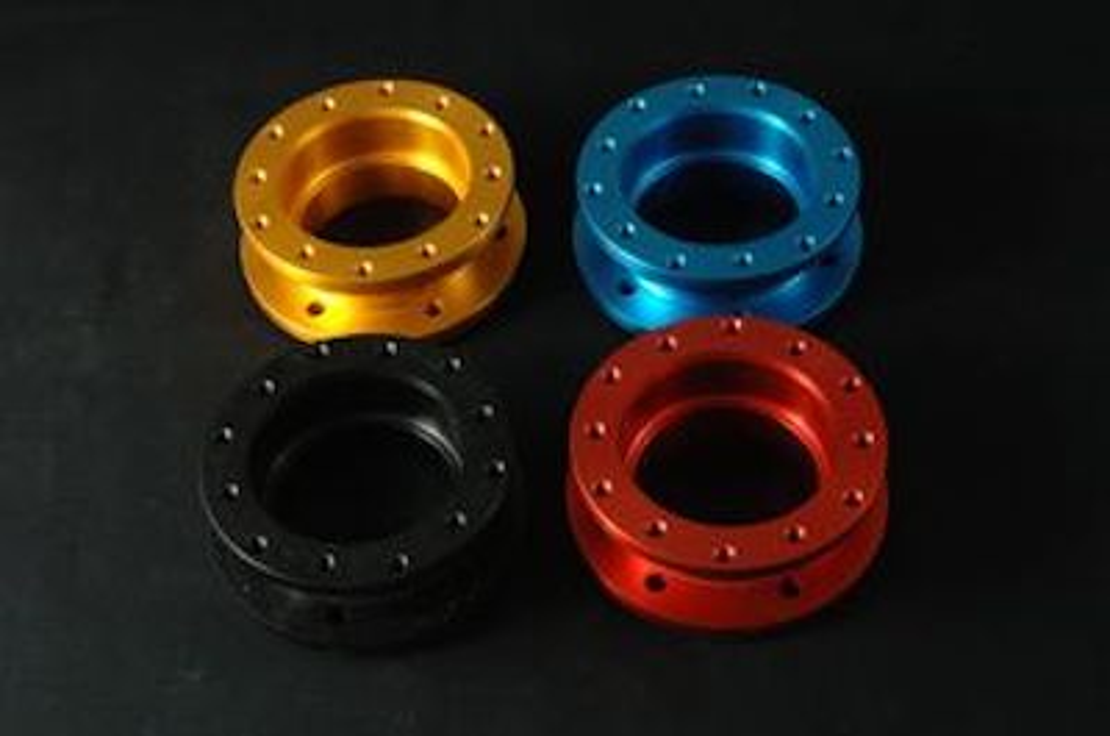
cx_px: 555
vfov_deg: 21.5
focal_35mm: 63
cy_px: 368
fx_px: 1939
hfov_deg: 32.0
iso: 200
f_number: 14
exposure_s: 1/125
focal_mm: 42
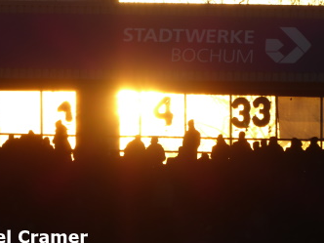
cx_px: 142
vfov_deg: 2.4
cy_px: 86
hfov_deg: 3.1
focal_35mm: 630
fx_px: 5897
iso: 80
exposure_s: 1/320
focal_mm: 83.4
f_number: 6
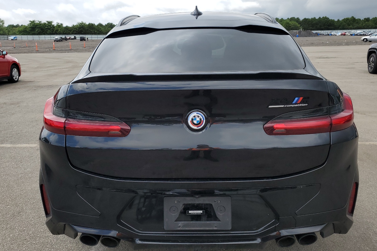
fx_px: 325
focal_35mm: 31
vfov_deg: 42.3
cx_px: 189
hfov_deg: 60.3
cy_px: 123
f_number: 1.5
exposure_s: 1/2500
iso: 50
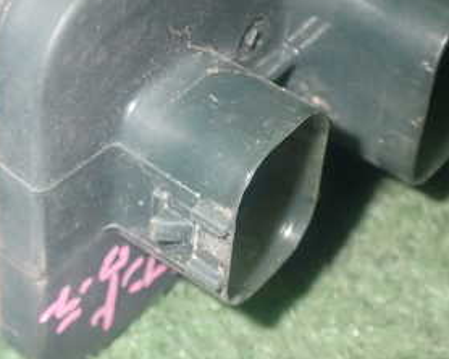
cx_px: 160
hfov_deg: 19.3
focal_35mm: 99
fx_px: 1315
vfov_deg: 15.4
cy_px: 40
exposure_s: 1/50
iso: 800
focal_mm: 8.4
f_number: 9
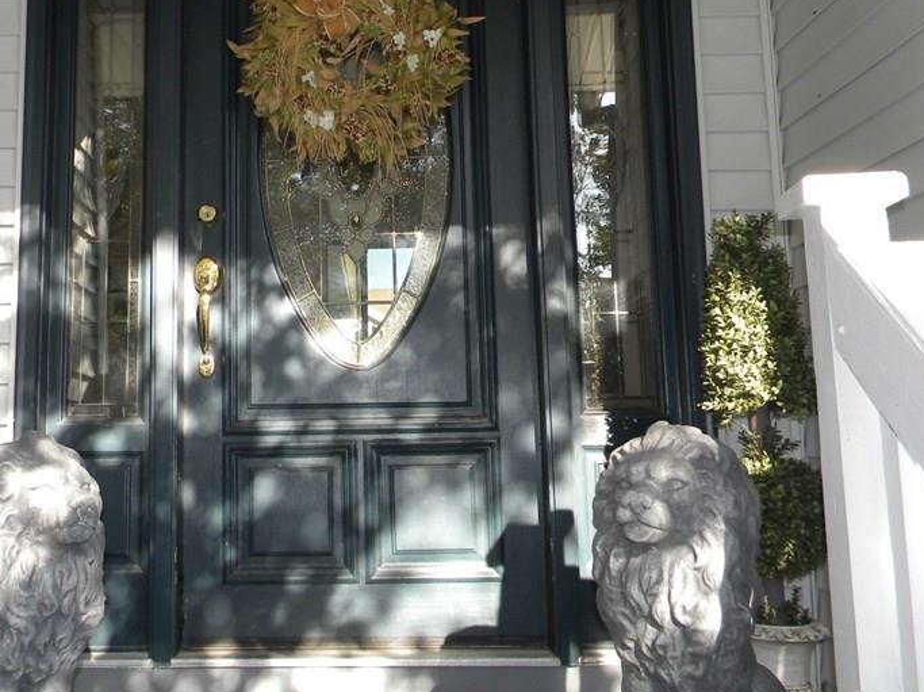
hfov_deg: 44.4
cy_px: 265
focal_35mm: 42
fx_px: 1120
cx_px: 336
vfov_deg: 34.1
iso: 80
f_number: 3.5
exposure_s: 1/129
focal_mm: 5
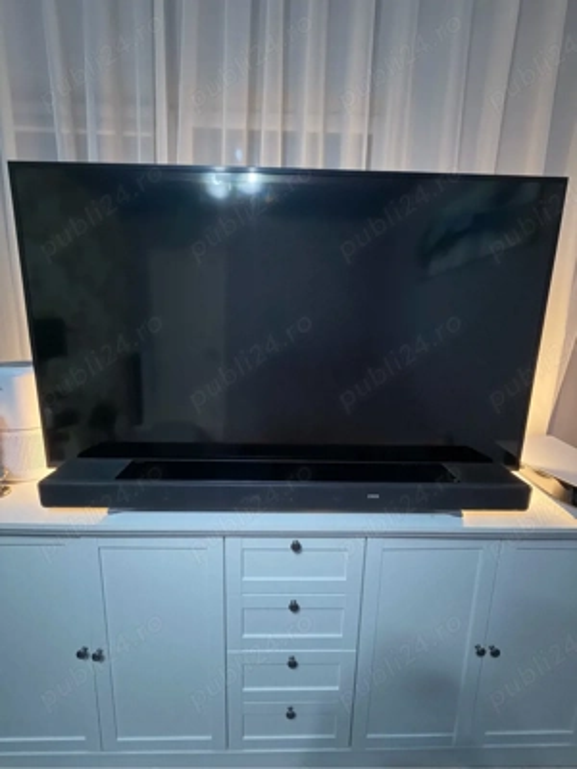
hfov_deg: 85.7
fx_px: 311
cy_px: 384
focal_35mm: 14
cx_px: 288
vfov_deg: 102.1
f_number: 2.2
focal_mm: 2.22
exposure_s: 1/24
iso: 1000
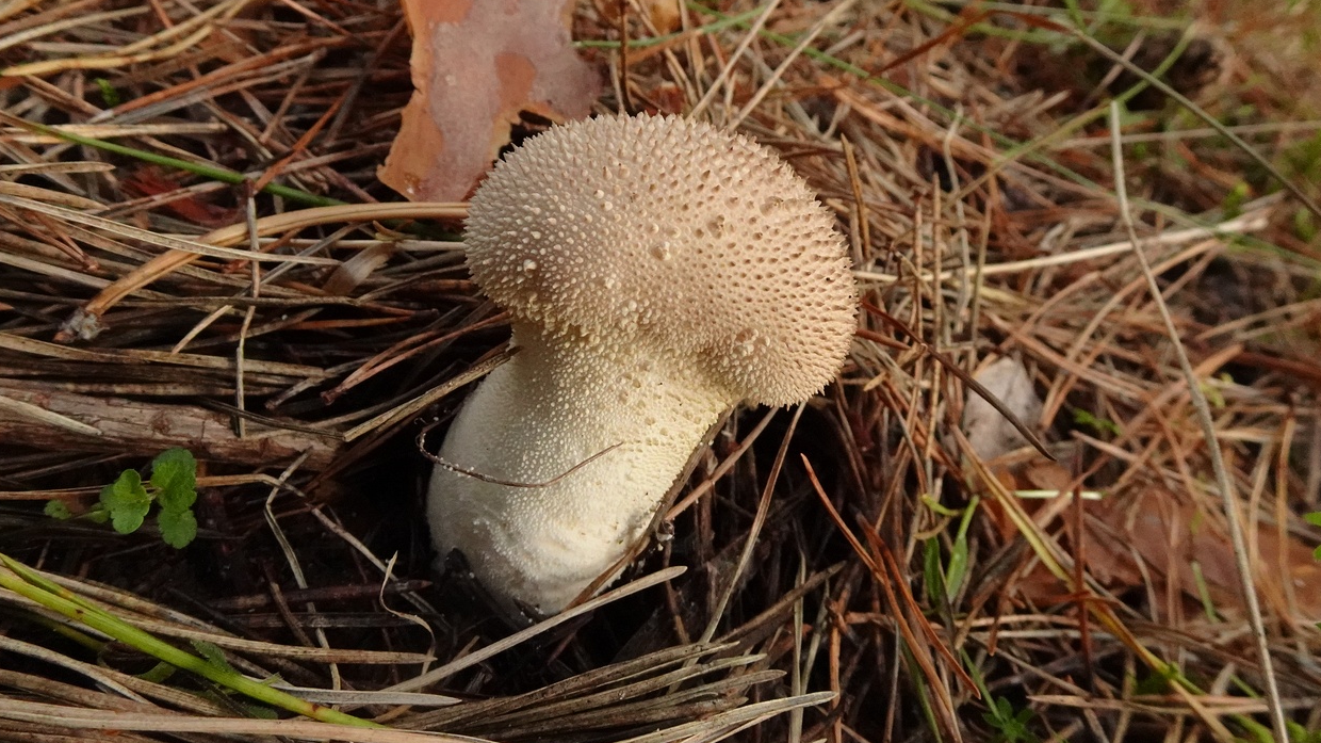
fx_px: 946
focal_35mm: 27
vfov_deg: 42.7
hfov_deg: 69.9
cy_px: 312
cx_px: 676
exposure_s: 1/125
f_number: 3.5
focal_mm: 4.25
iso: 800
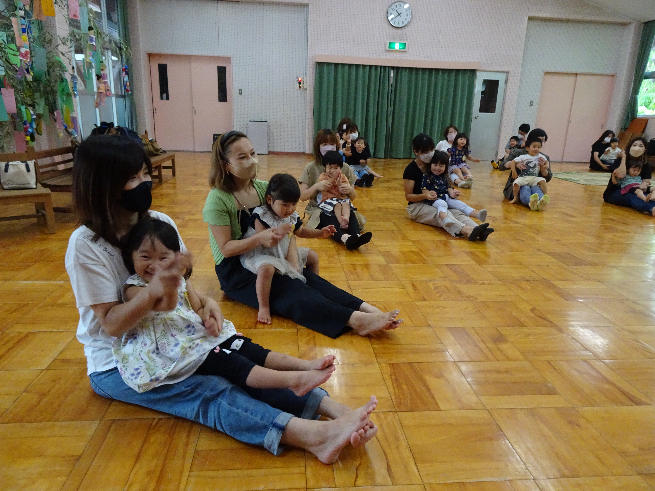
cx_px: 328
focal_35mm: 24
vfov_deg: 56.8
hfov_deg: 71.6
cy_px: 246
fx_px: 454
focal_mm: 4.1
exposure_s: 1/100
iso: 640
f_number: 3.5
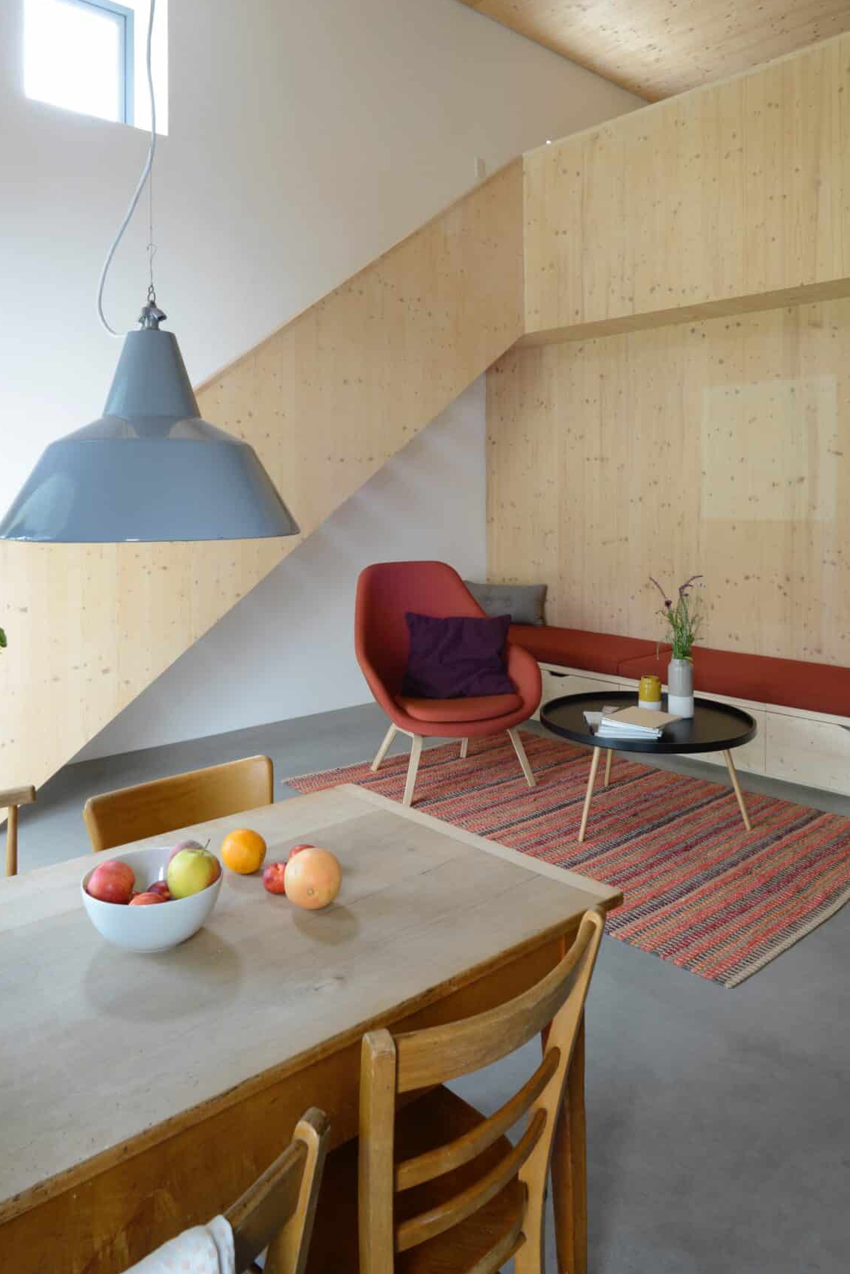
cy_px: 511
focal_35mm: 24
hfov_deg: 53.1
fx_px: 849
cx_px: 387
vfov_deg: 73.0
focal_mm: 20
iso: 100
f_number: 13
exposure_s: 1/2
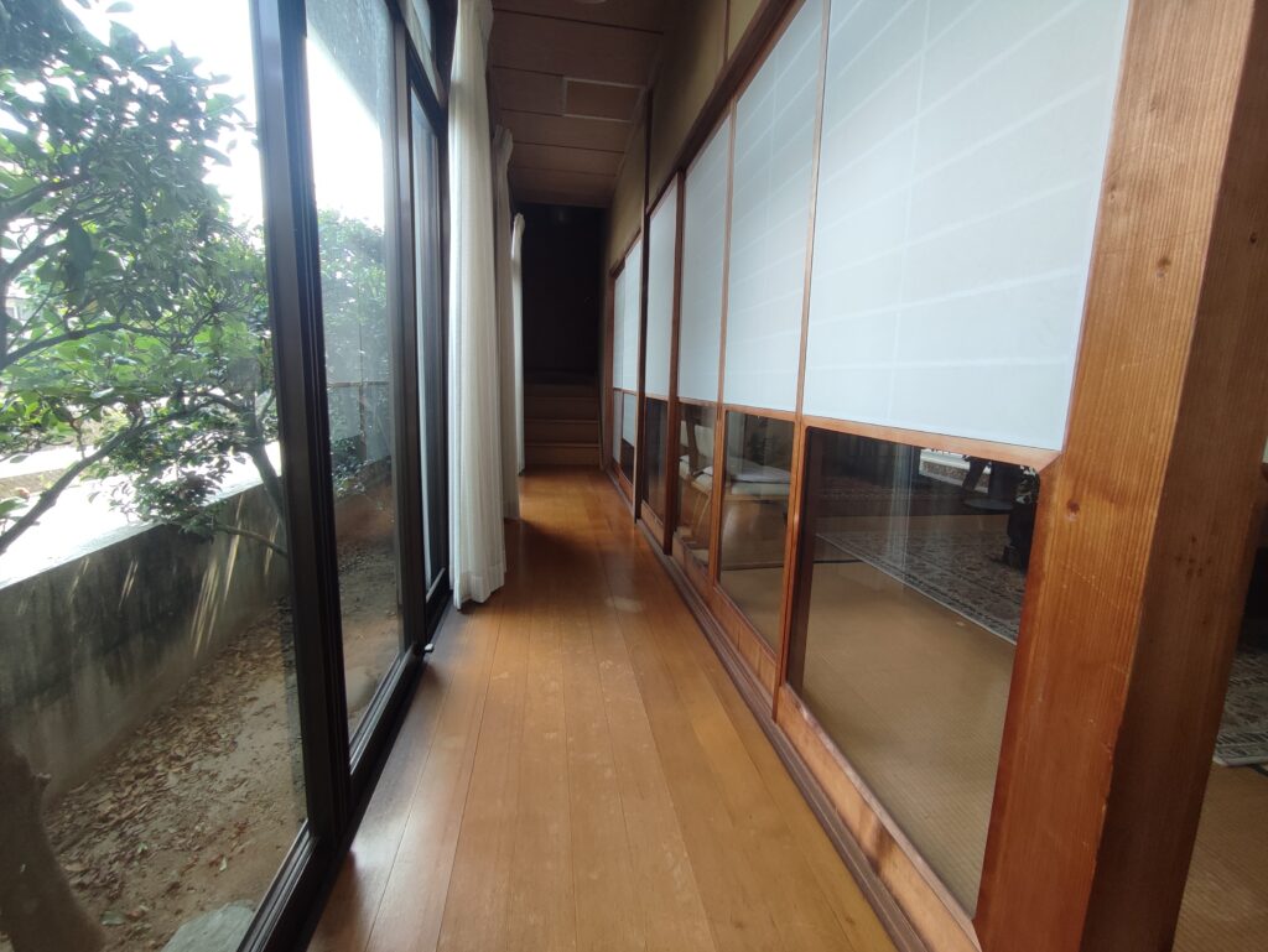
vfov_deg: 78.2
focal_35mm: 16
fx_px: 586
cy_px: 476
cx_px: 634
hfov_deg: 94.5
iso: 67
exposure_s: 1/100
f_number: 2.2
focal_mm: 1.65
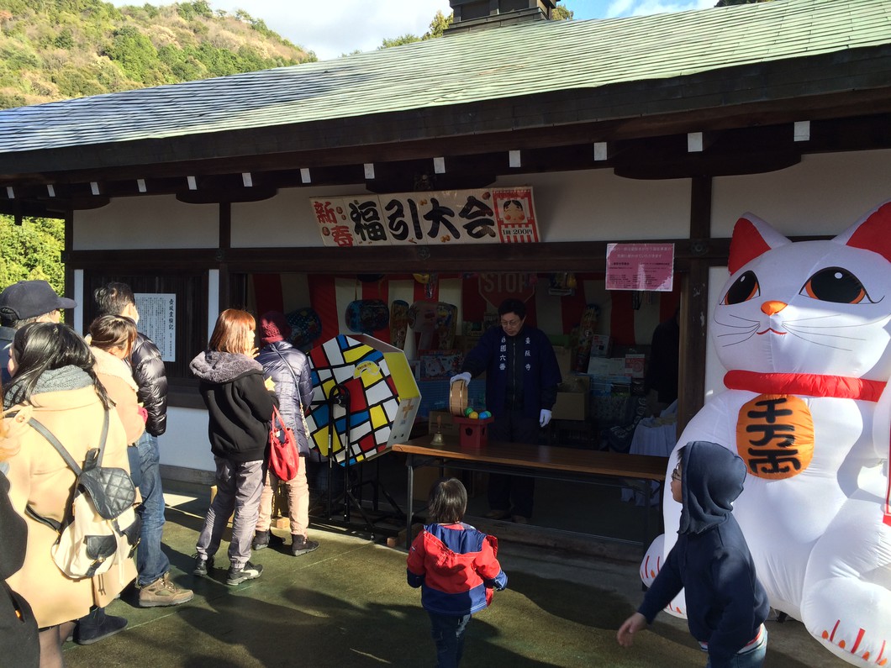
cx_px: 446
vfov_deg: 48.2
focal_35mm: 29
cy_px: 334
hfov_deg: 61.7
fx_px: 746
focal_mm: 4.15
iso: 32
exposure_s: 1/423
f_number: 2.2
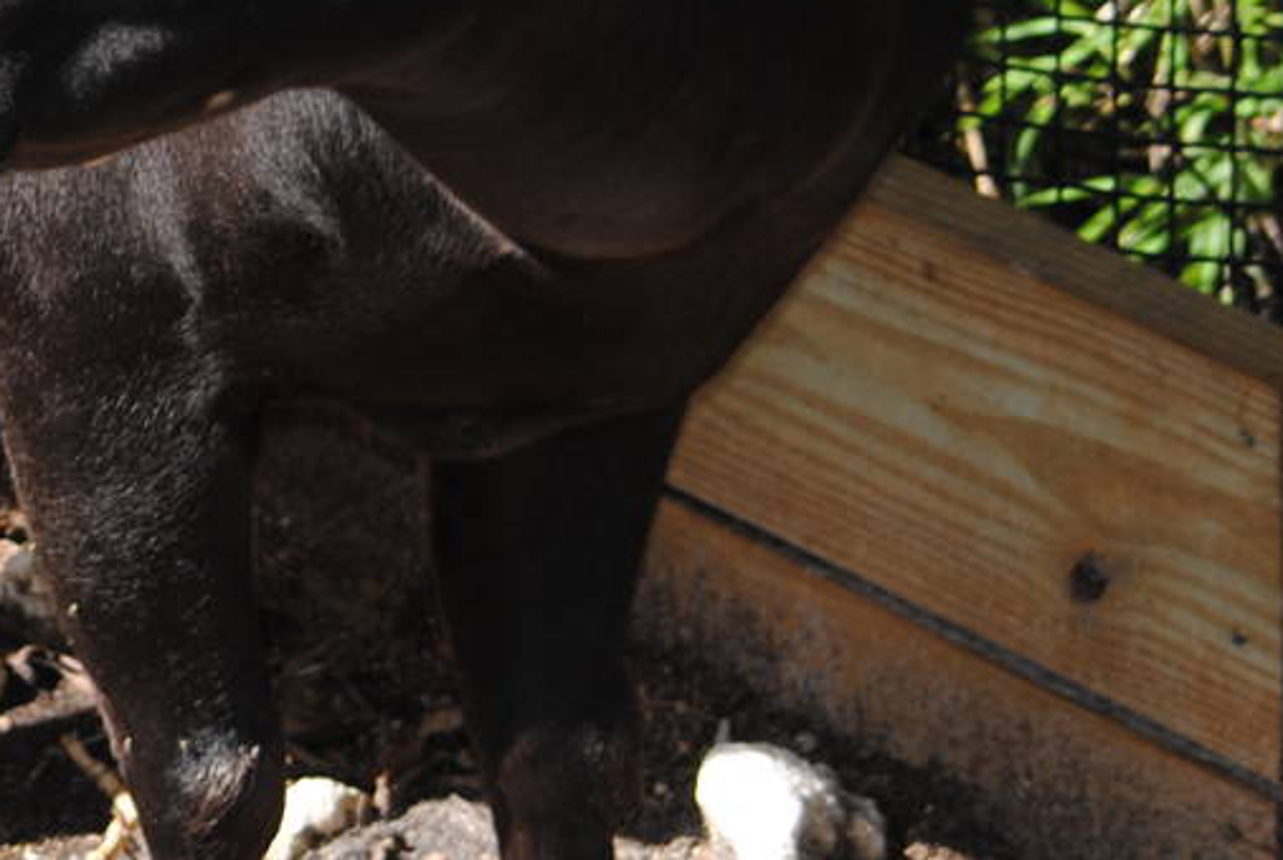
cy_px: 171
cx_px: -228
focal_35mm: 332
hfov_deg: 6.2
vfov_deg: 4.2
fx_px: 11849
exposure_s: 1/200
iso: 100
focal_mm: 70
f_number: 5
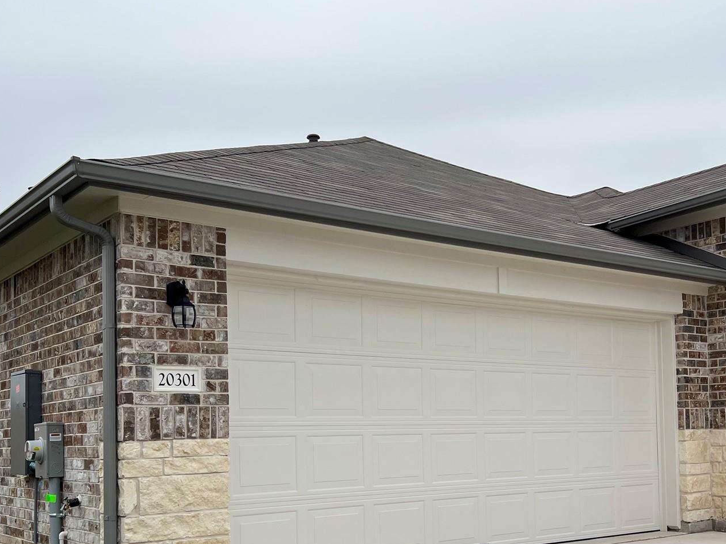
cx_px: 405
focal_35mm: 42
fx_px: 881
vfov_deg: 33.8
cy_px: 396
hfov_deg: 44.7
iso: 50
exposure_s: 1/3257
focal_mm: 5.7
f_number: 1.5
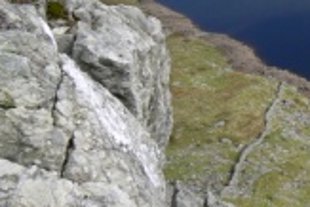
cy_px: -46
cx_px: 361
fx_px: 853
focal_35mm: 99
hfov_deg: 19.5
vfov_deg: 13.5
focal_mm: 6
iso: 80
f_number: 5.6
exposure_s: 1/200
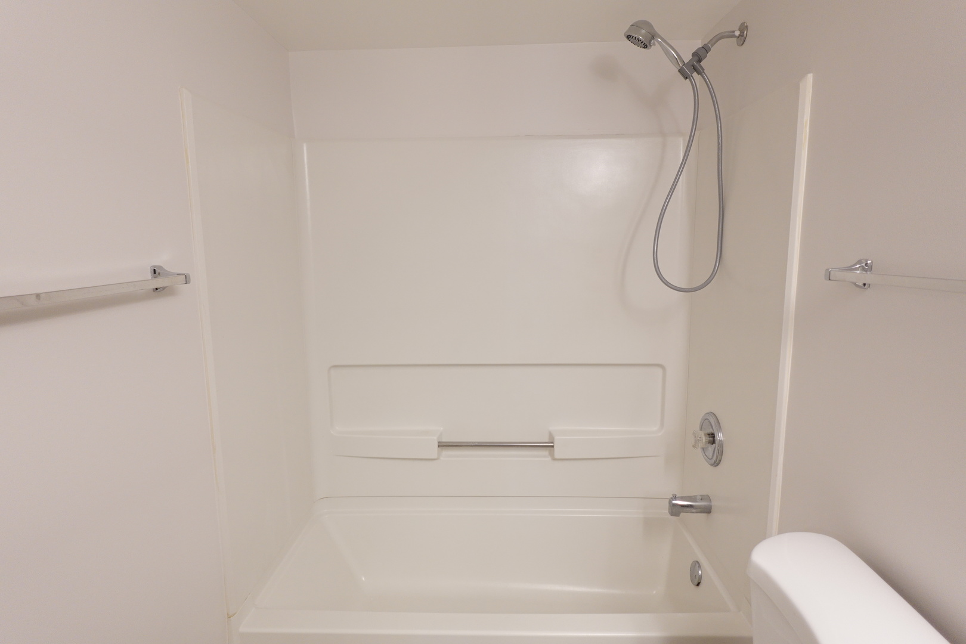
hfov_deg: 84.0
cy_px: 322
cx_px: 483
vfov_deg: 61.9
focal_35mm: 20
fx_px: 537
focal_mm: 7.6
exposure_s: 1/80
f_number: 2
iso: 320
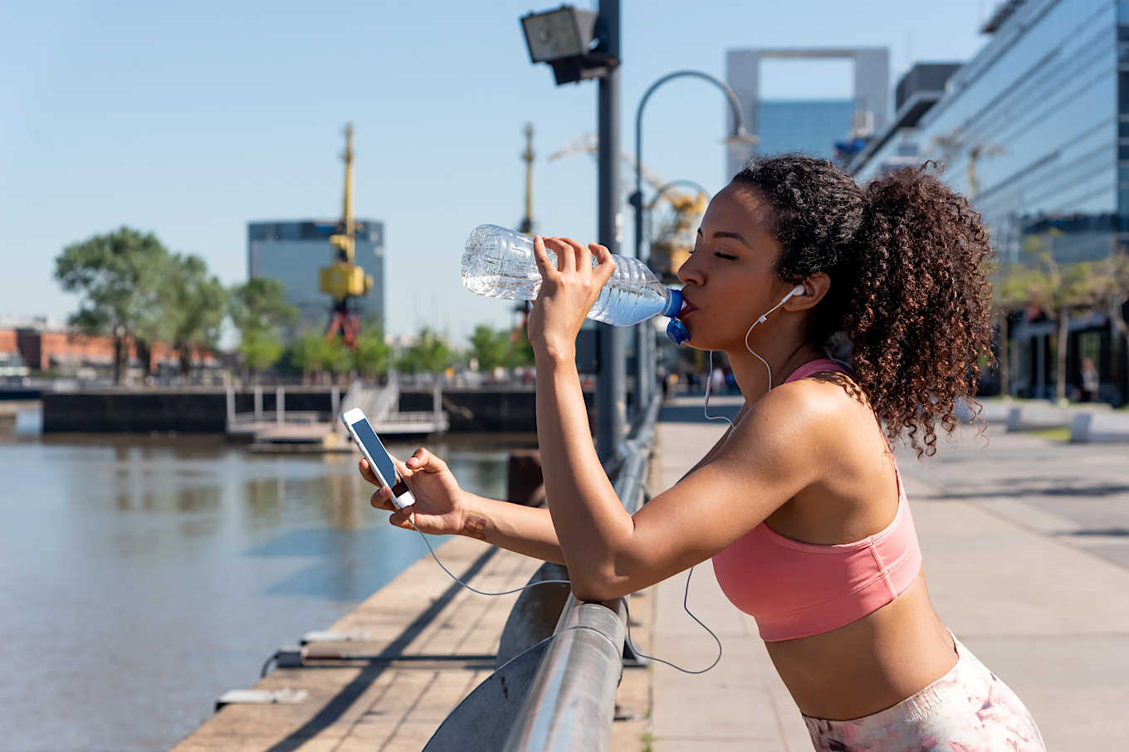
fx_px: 2195
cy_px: 376
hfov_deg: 28.8
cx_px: 564
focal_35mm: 70
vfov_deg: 19.4
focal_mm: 70
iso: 400
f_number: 5.6
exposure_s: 1/1600
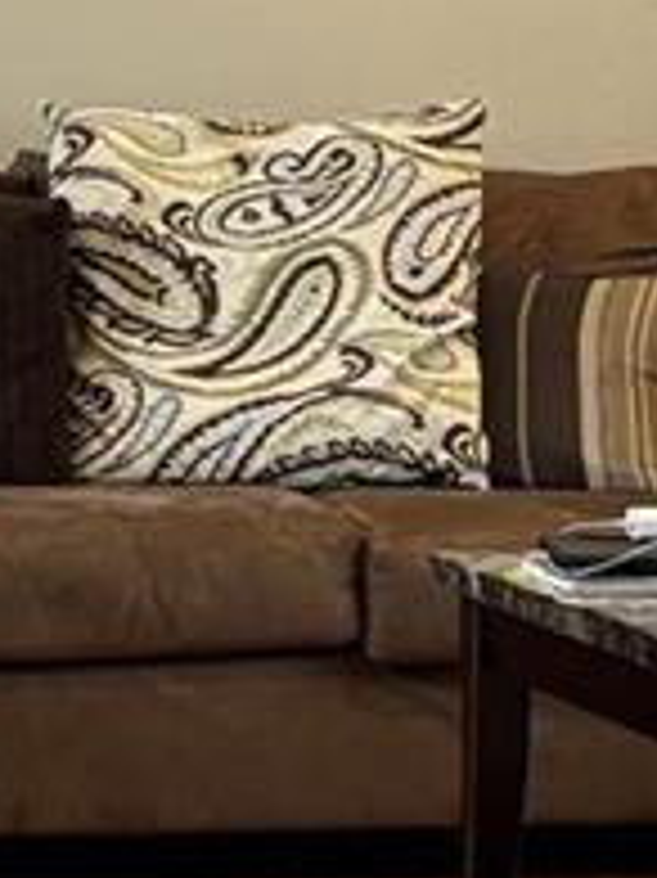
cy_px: 387
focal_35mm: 205
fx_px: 5193
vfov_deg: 9.7
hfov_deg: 7.2
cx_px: 518
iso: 160
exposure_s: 1/60
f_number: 1.6
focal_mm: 5.96
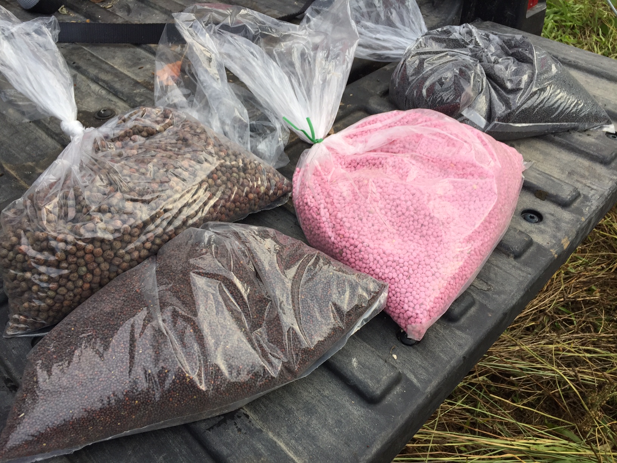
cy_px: 232
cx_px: 308
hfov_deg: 61.7
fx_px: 517
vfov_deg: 48.2
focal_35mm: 29
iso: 32
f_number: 2.2
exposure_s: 1/151
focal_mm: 4.15
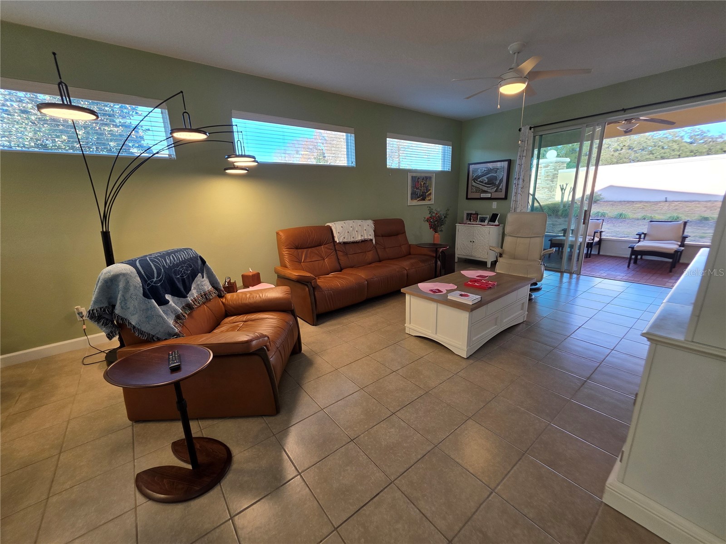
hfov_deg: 106.2
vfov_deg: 89.9
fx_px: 273
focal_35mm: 13
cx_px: 363
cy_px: 272
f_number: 1.9
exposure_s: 1/120
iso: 80
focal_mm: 2.2
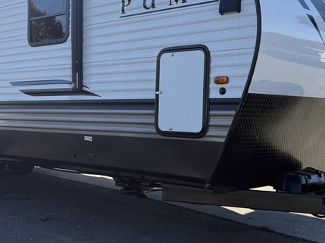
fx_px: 525
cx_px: 86
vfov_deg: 26.1
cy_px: 112
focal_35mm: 56
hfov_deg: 33.8
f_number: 1.78
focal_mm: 6.76
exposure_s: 1/2703
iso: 100
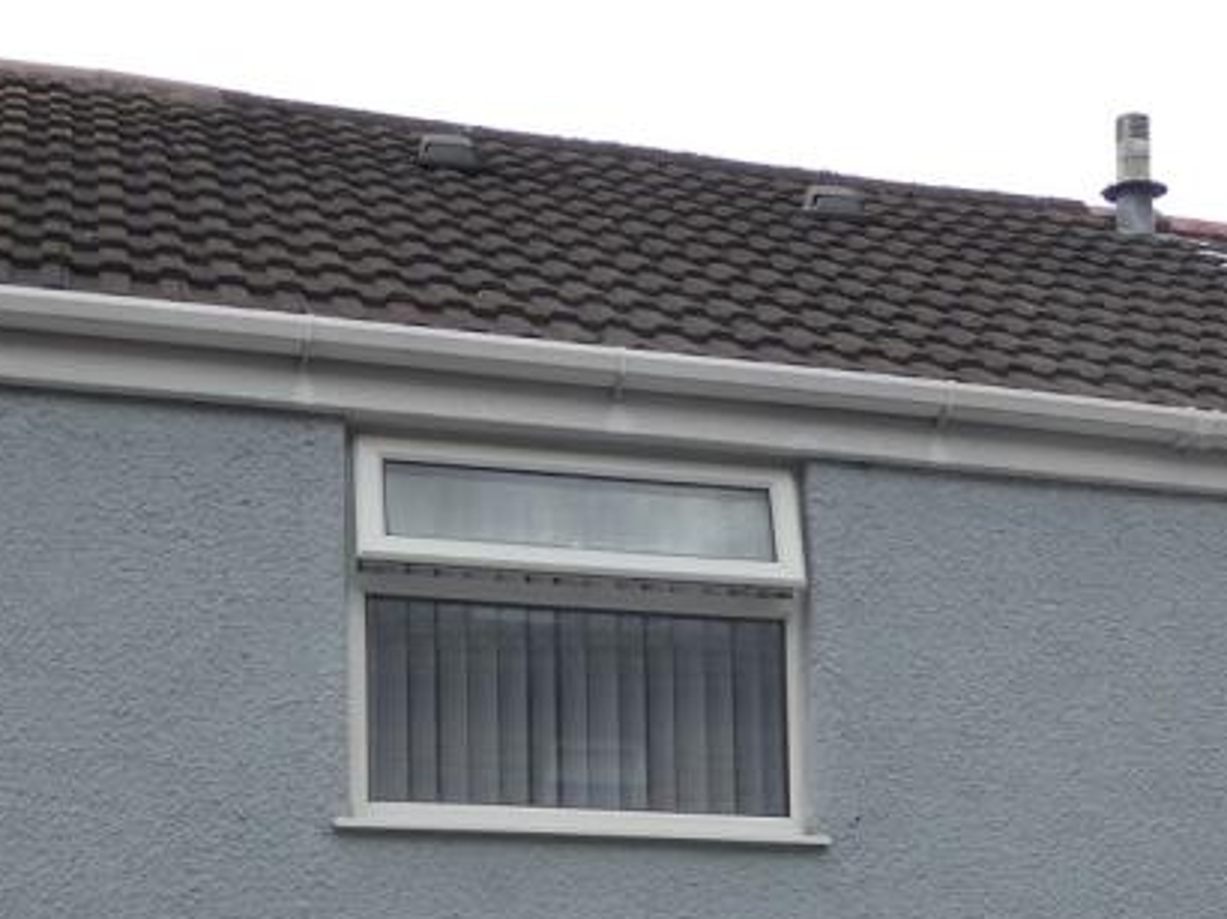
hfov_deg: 27.6
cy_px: 1105
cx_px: 817
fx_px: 2480
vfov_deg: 19.7
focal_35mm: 70
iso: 80
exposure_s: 1/400
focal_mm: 5
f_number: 3.2
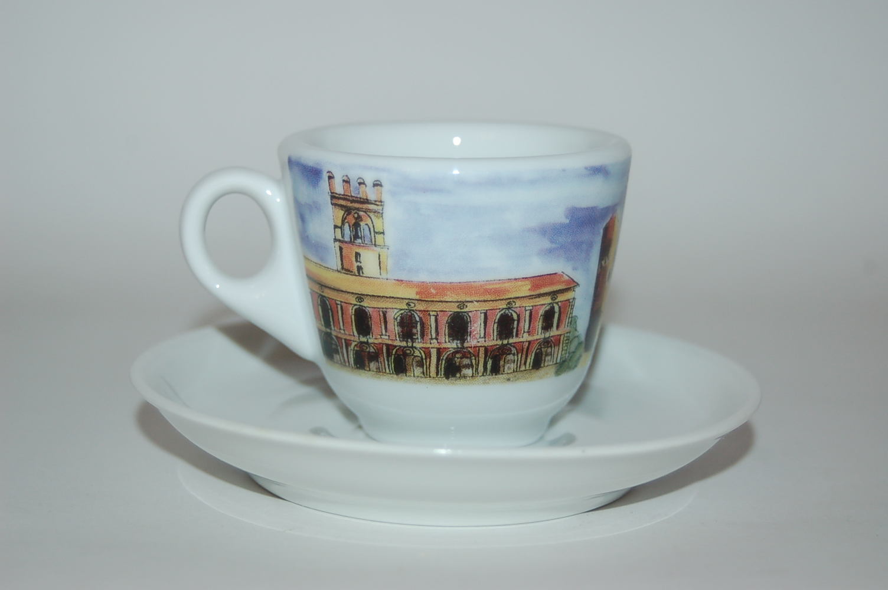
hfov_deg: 24.2
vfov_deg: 16.2
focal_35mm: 84
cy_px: 295
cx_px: 444
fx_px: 2070
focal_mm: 56
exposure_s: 1/60
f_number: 5
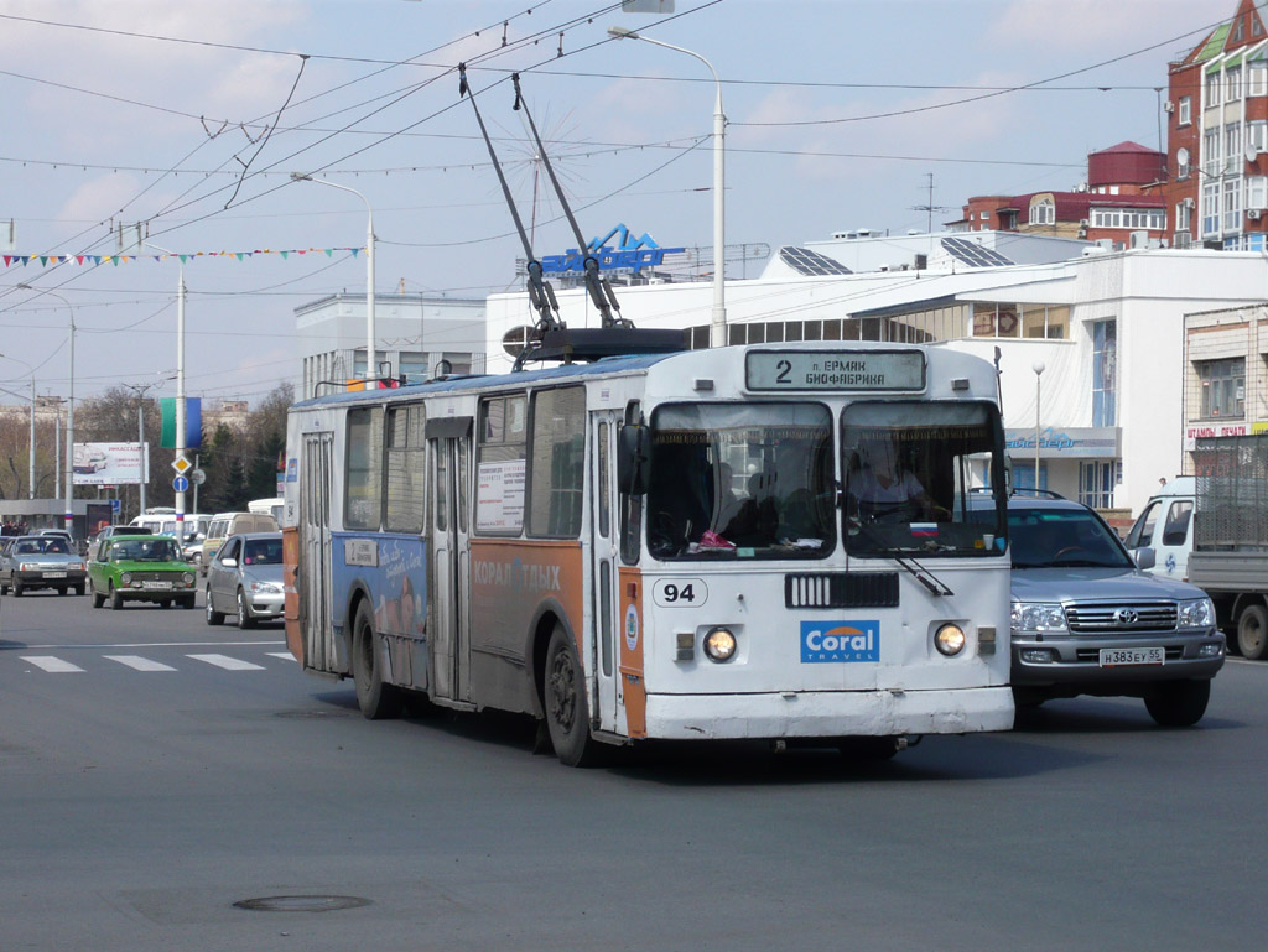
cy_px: 476
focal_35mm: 92
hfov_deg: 21.3
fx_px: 3372
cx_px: 634
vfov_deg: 16.1
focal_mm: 15.2
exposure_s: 1/500
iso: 100
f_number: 5.4
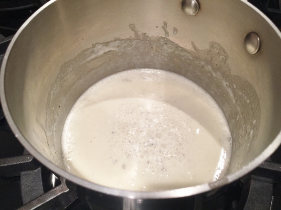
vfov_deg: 48.2
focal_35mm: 29
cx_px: 140
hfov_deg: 61.7
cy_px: 105
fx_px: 235
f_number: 2.2
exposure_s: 1/15
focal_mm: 4.15
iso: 32
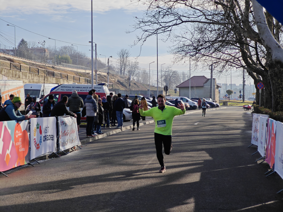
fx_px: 613
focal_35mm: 75
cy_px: 106
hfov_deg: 26.0
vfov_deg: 19.6
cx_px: 142
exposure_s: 1/3300
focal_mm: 12.28
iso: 50
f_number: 1.8
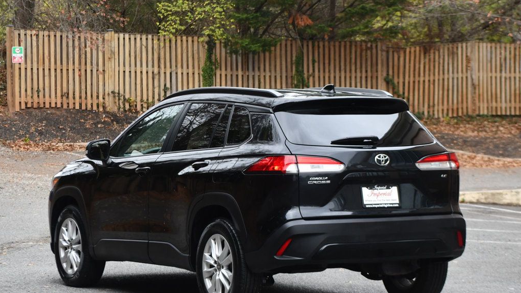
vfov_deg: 10.9
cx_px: 262
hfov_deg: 19.3
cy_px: 155
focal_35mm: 111
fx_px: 1534
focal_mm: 70
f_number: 5
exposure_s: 1/250
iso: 400
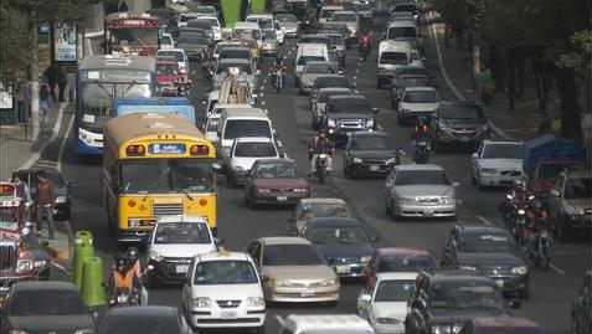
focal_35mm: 316
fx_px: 4963
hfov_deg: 6.8
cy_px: 138
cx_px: 297
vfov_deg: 3.9
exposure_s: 1/1000
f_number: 2.8
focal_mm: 200
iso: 160
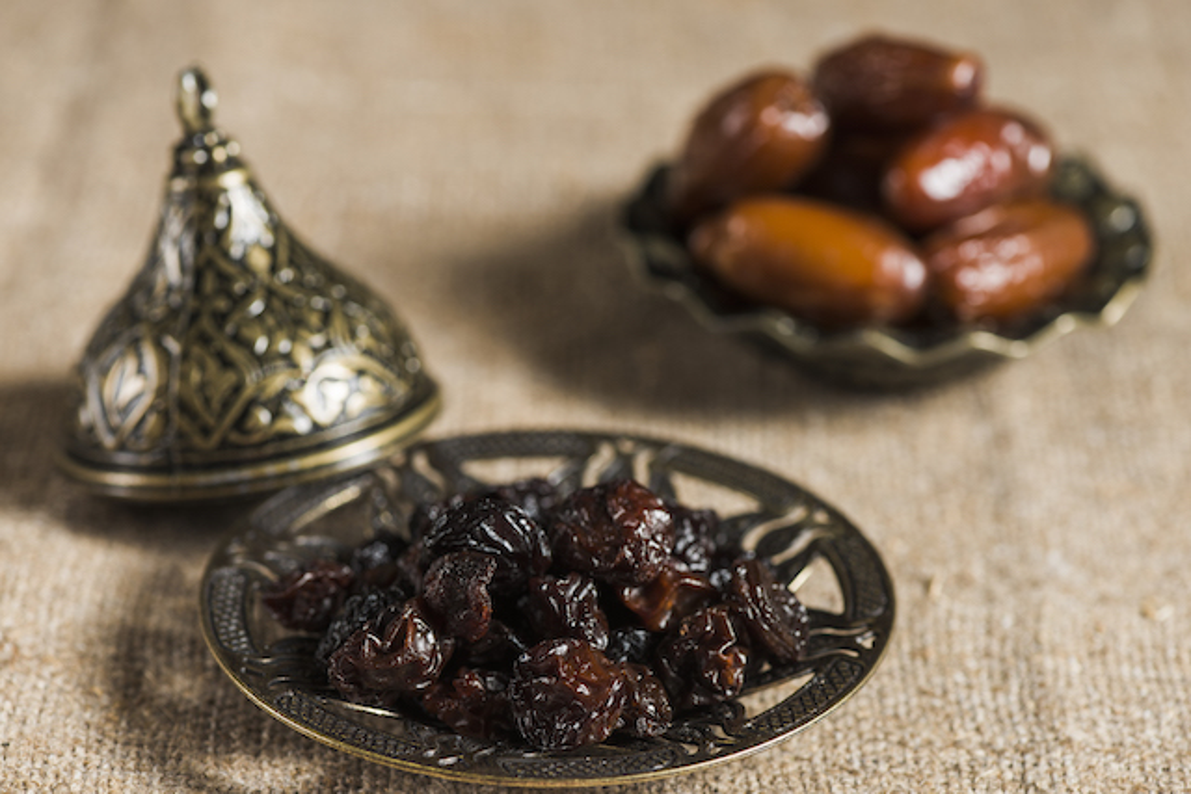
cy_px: 397
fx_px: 3474
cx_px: 596
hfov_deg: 19.5
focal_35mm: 105
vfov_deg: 13.0
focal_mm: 105
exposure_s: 1/160
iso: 160
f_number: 7.1
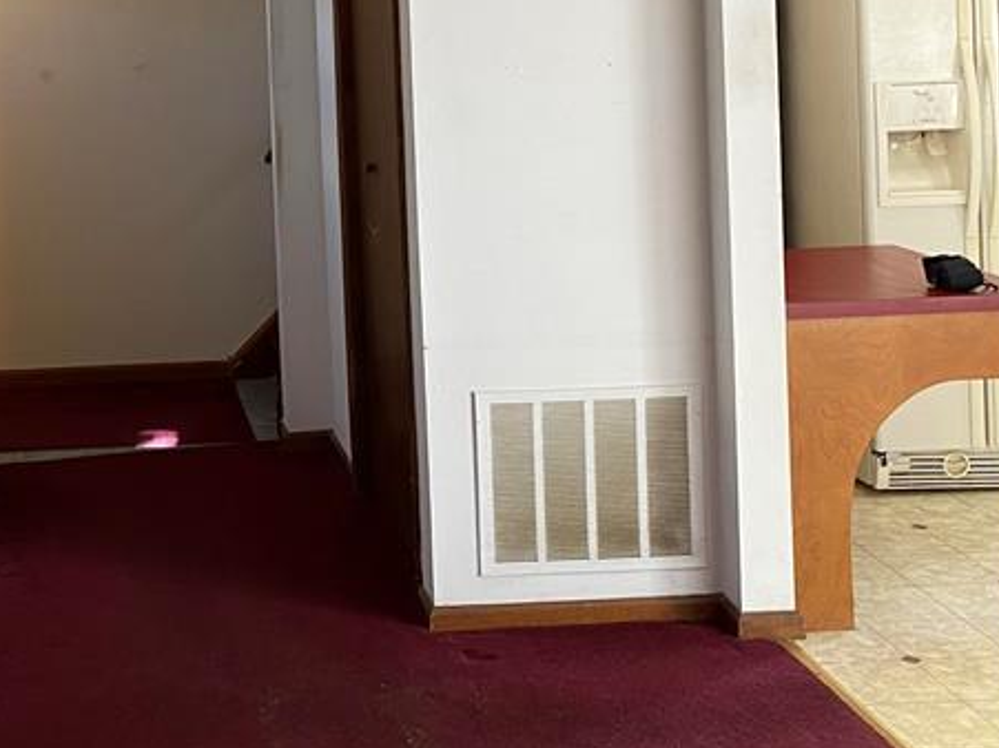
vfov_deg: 24.0
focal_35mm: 59
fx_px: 1702
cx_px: 97
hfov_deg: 31.2
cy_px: 49
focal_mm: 4.25
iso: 80
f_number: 1.8
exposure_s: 1/60
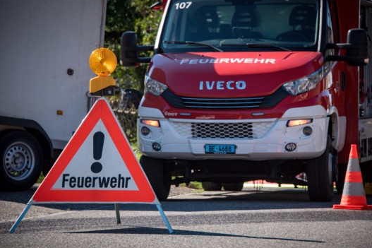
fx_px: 2118
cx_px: 190
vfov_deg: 6.7
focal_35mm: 205
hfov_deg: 10.0
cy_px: 123
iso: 1600
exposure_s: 1/1600
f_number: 10
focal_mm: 200
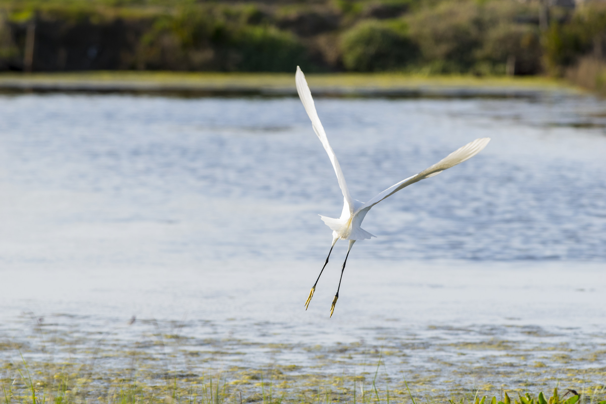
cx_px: 303
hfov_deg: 4.6
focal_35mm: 450
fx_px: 7574
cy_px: 202
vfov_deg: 3.1
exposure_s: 1/1000
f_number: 6.3
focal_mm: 300
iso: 400
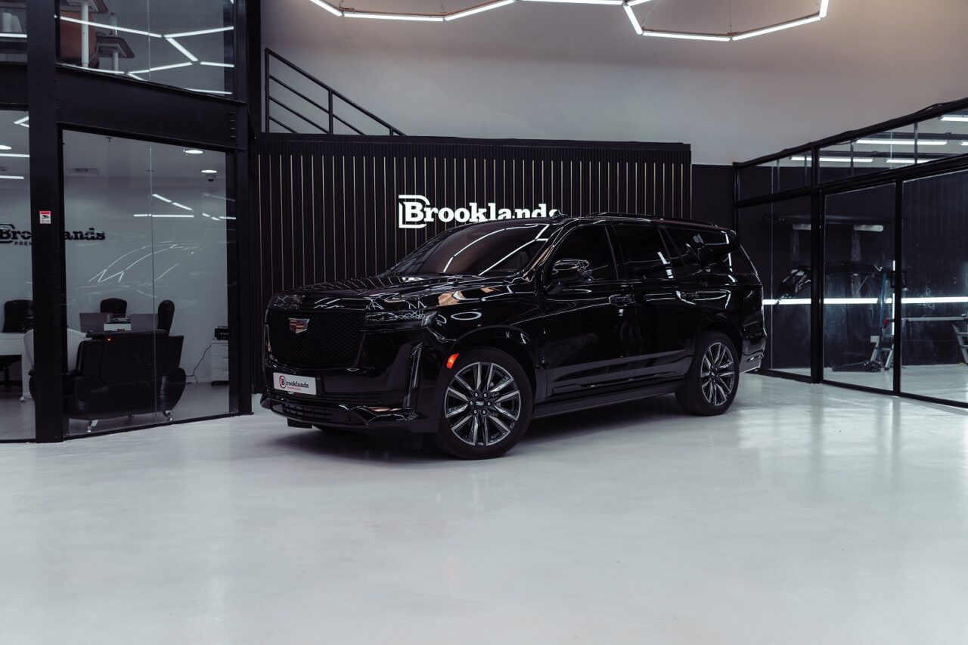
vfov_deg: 37.8
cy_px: 322
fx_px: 941
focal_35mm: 35
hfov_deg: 54.4
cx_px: 484
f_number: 2
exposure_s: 1/320
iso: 125
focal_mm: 35
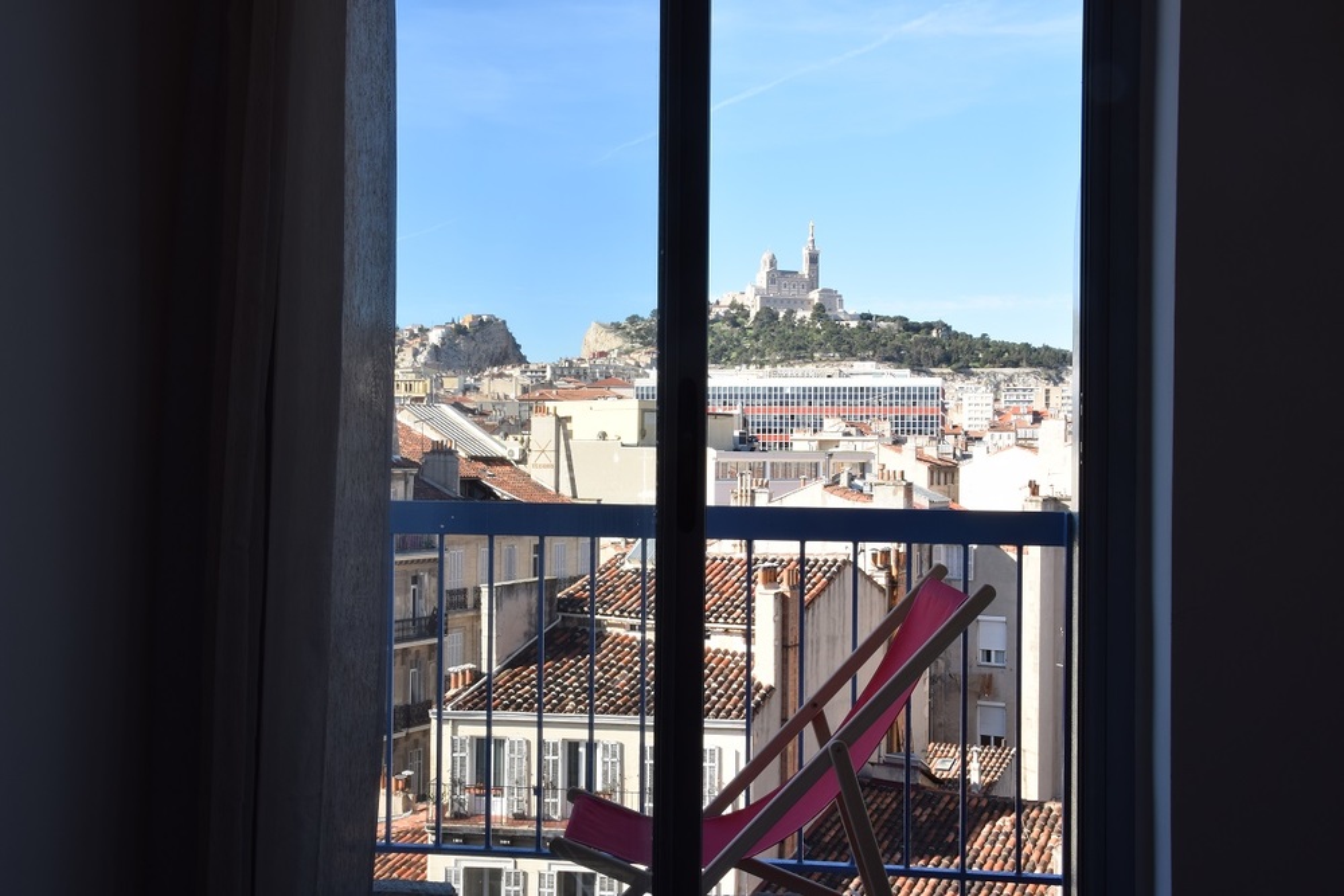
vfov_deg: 34.2
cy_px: 448
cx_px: 672
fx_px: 1456
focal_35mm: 39
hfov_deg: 49.5
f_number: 25
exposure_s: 1/15
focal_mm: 26
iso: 100
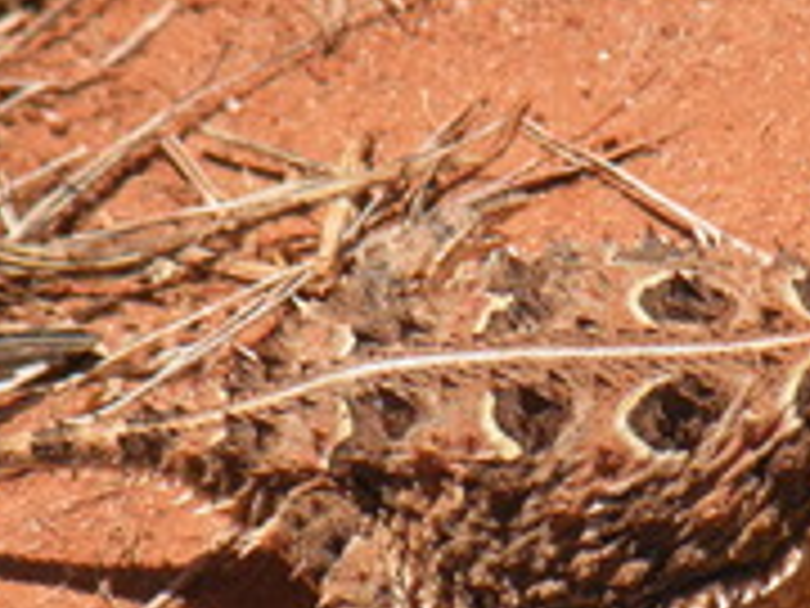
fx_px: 31543
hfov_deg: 1.5
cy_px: 462
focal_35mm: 1348
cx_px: 698
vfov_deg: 1.1
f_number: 5.6
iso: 64
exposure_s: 1/470
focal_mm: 84.2
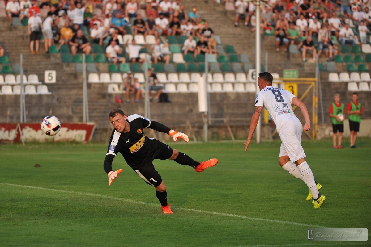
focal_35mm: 200
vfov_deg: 6.9
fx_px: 2061
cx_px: 186
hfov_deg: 10.3
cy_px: 124
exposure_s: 1/3200
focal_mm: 200
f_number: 4
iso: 1600
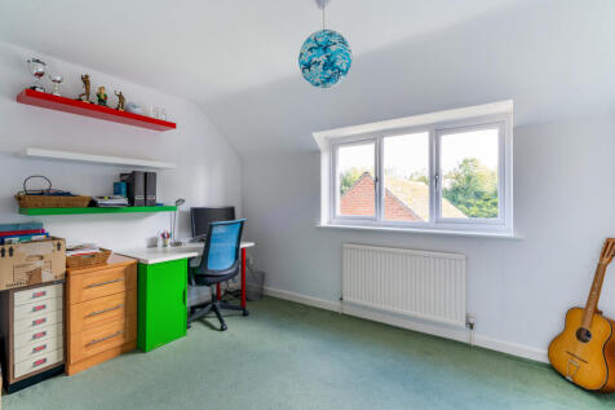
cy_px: 205
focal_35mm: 16
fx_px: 273
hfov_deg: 96.8
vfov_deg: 73.7
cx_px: 308
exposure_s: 1/5
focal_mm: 16
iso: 100
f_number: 10
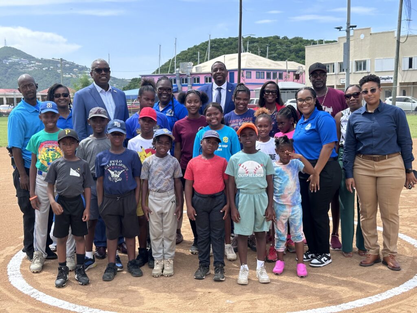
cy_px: 156
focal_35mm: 48
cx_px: 208
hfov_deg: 39.7
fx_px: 578
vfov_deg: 30.3
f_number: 1.78
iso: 64
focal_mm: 6.86
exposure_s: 1/1667
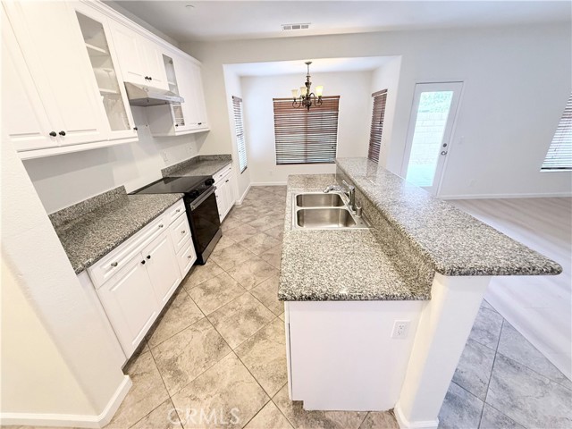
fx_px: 231
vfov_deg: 85.7
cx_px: 286
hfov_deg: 102.1
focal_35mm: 14
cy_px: 214
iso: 320
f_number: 2.2
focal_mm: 2.22
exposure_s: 1/120
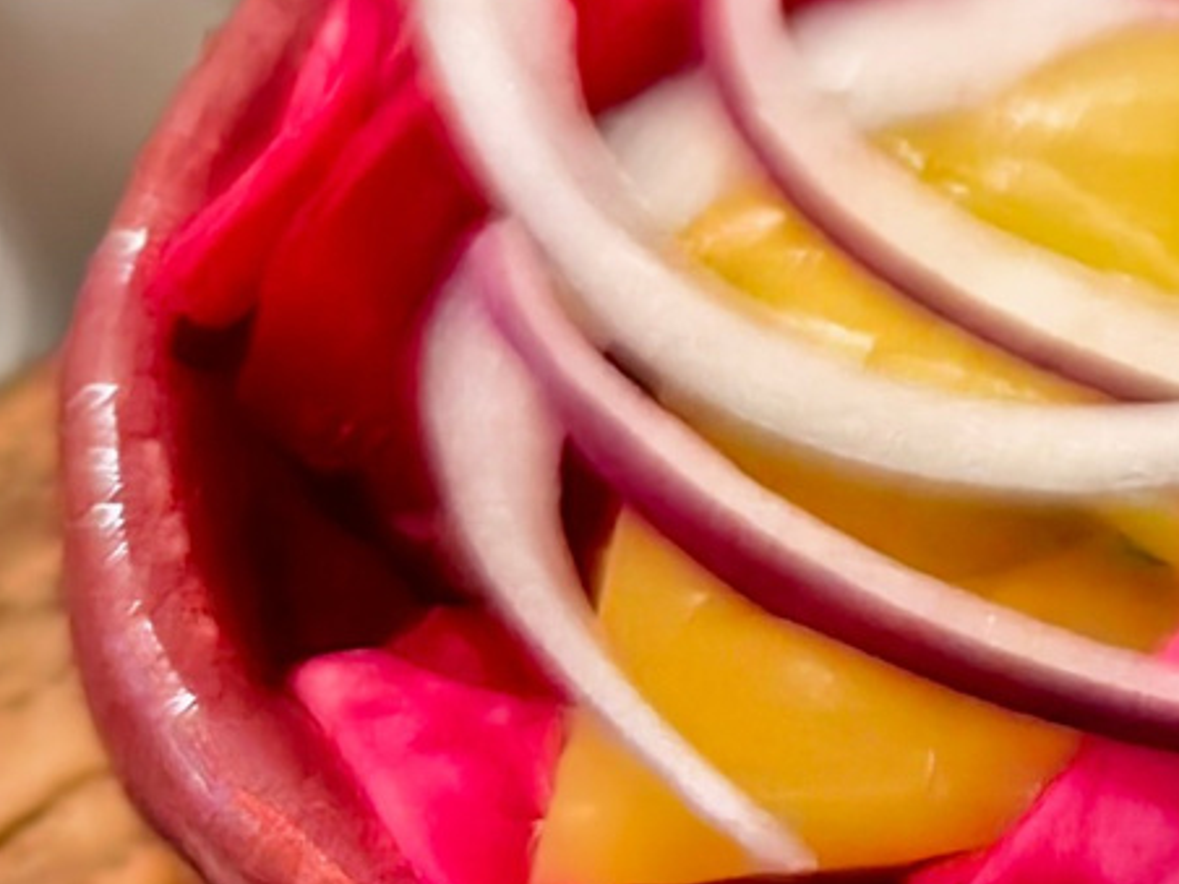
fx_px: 5211
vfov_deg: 9.2
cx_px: 3099
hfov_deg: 10.5
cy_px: -728
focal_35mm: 153
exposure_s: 1/100
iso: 320
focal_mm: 6.35
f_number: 1.4
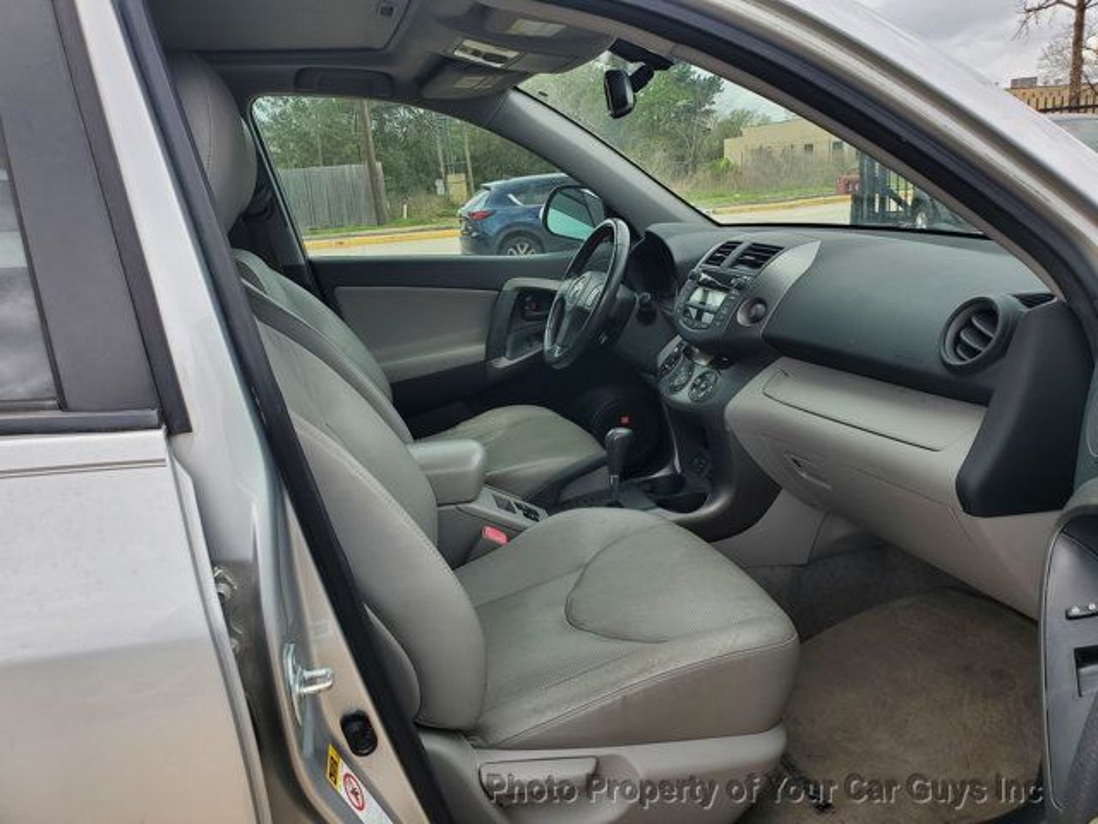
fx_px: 825
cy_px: 412
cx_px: 549
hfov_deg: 67.3
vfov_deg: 53.1
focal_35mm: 26
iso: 50
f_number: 2.4
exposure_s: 1/533
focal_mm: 4.3
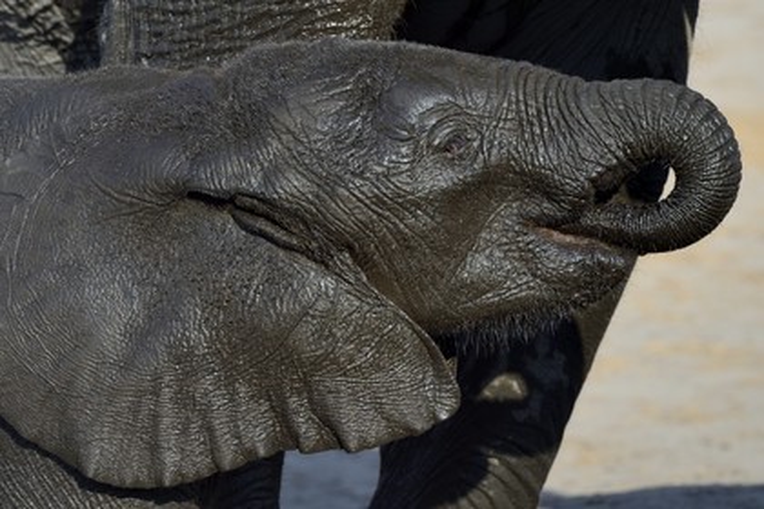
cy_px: 254
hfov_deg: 7.4
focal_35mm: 280
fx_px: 5942
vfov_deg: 4.9
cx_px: 382
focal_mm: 280
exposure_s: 1/500
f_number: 10
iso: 400
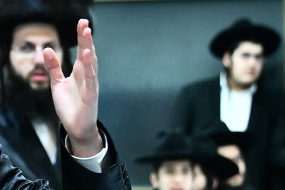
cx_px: -68
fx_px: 2057
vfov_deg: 5.3
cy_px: 111
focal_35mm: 260
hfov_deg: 7.8
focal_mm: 85
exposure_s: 1/100
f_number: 5.6
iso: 3200
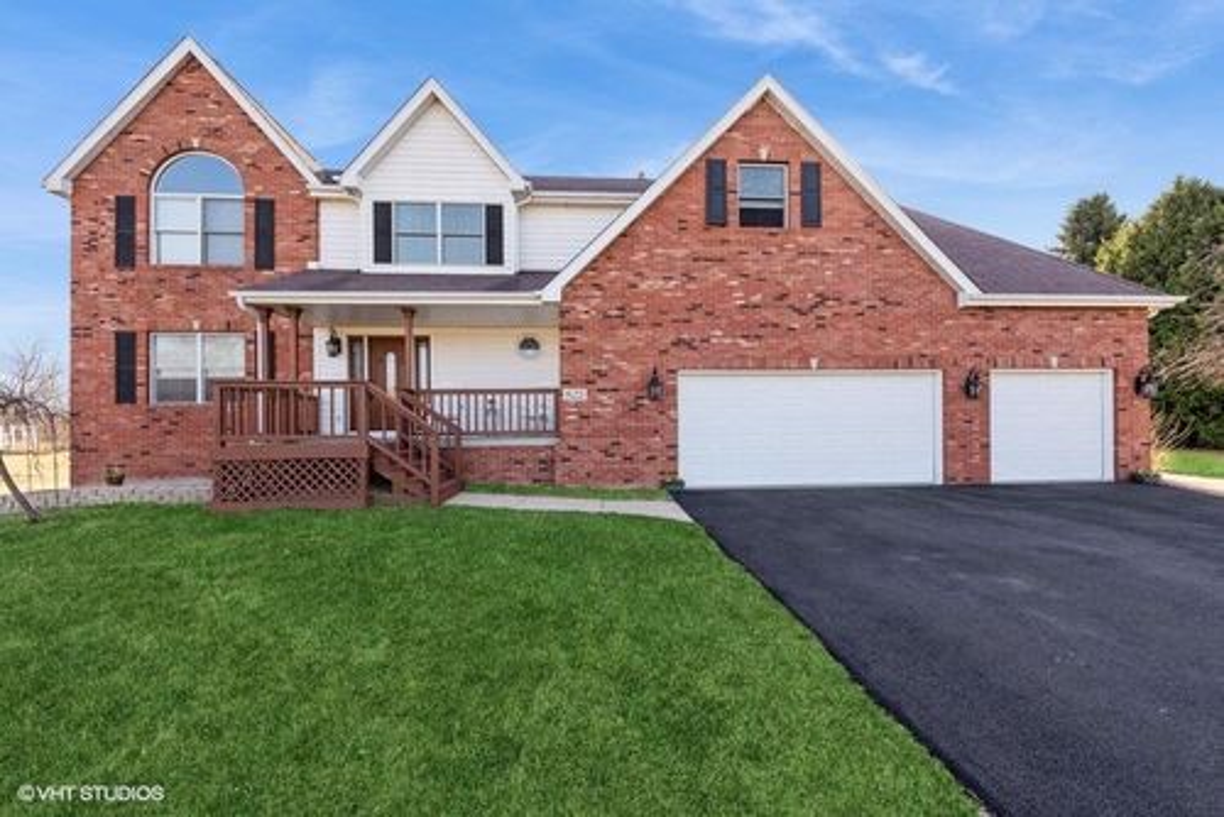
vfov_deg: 81.3
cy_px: 408
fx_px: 476
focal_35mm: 14
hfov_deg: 104.2
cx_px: 612
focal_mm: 14
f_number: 11
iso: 200
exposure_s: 1/60
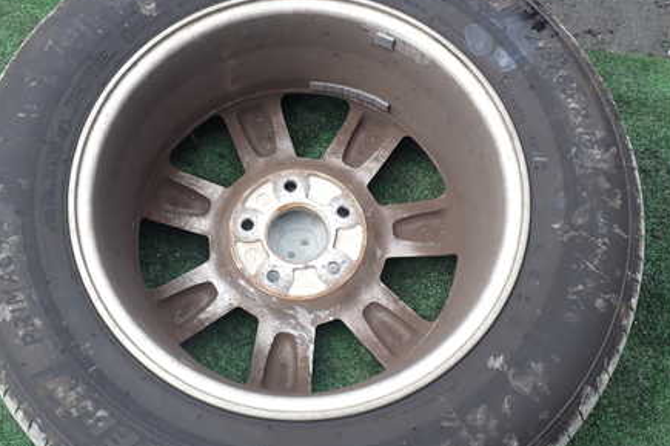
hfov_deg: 45.3
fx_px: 800
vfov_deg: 31.2
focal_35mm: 43
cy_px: 237
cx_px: 286
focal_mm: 5.4
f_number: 3.2
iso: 100
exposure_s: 1/400
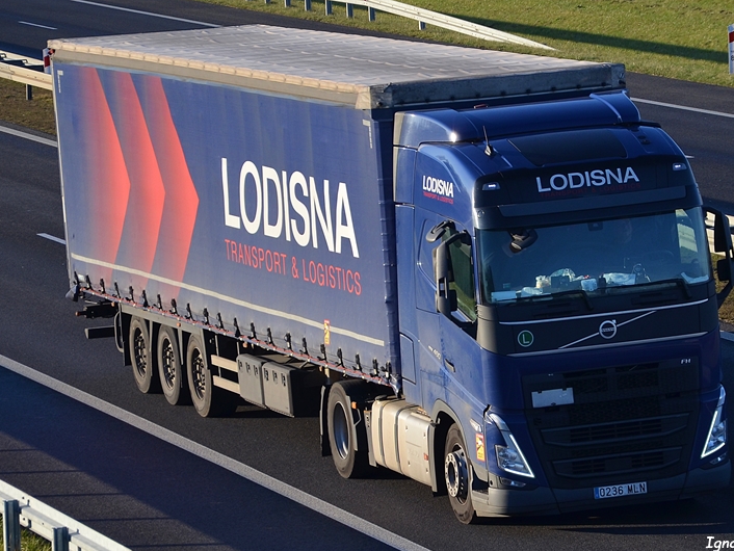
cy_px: 277
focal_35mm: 172
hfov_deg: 11.5
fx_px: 3639
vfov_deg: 8.7
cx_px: 408
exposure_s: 1/800
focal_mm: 105
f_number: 5.6
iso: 250
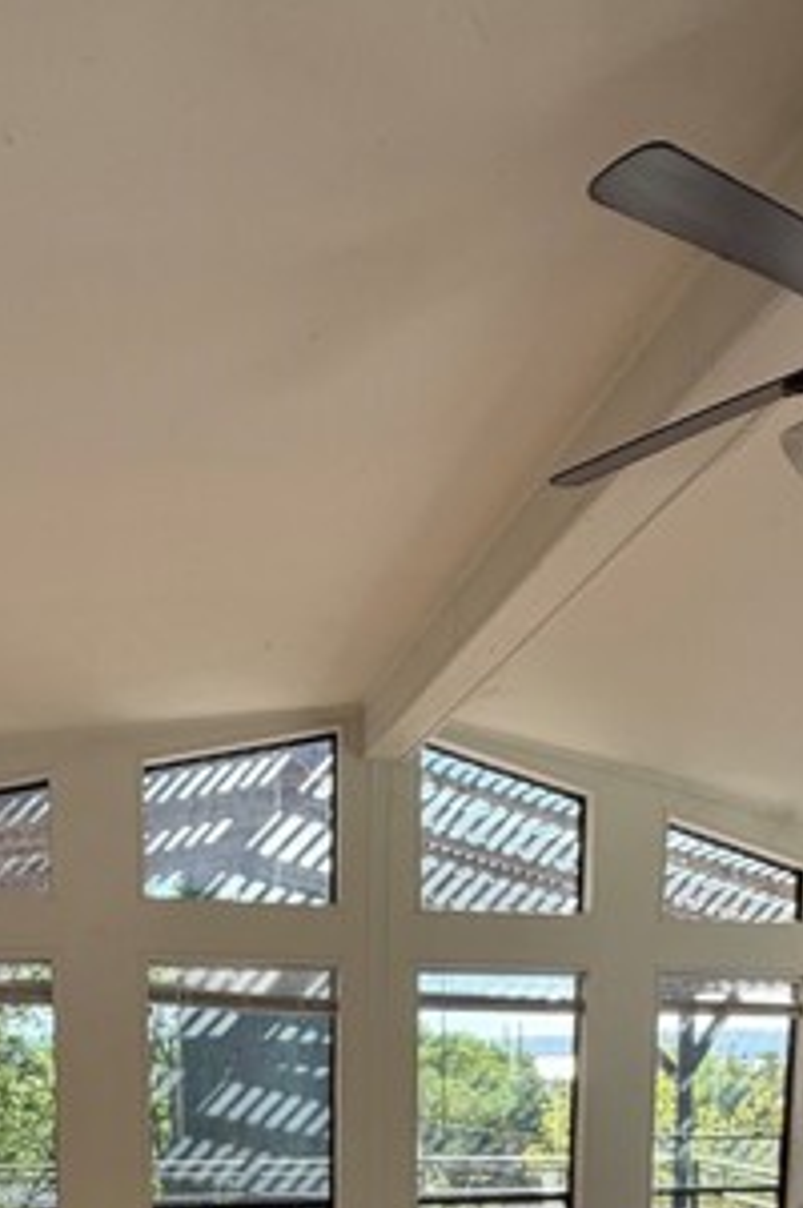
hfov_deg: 42.2
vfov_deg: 50.2
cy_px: 1180
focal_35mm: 31
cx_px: 361
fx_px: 1040
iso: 50
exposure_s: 1/376
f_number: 2.2
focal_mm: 2.22
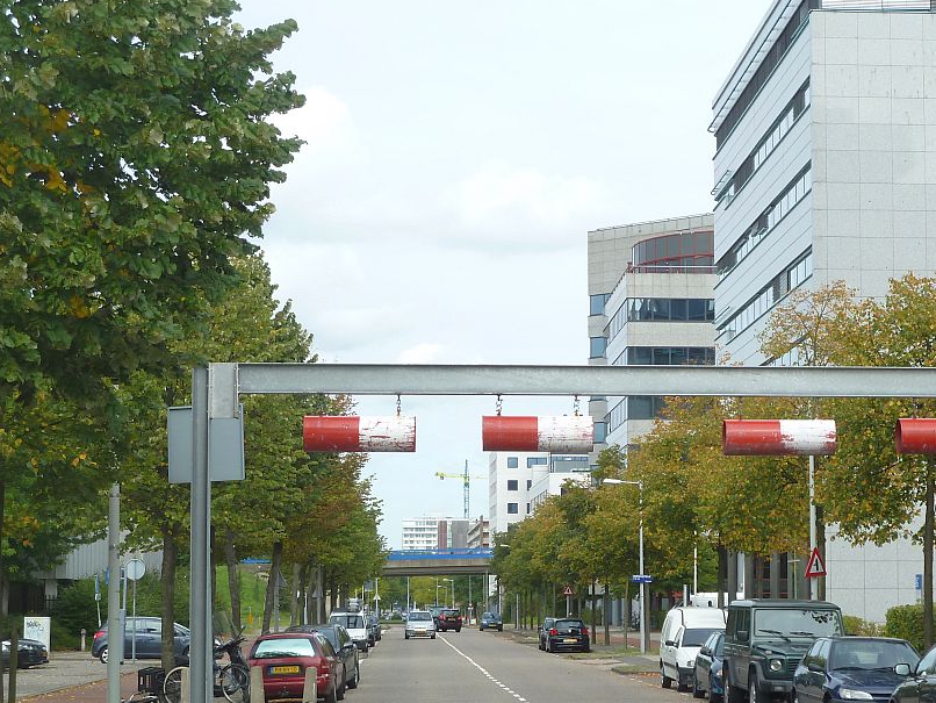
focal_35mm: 80
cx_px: 586
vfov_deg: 18.4
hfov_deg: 24.3
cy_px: 424
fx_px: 2164
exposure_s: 1/250
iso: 80
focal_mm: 10.3
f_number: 4
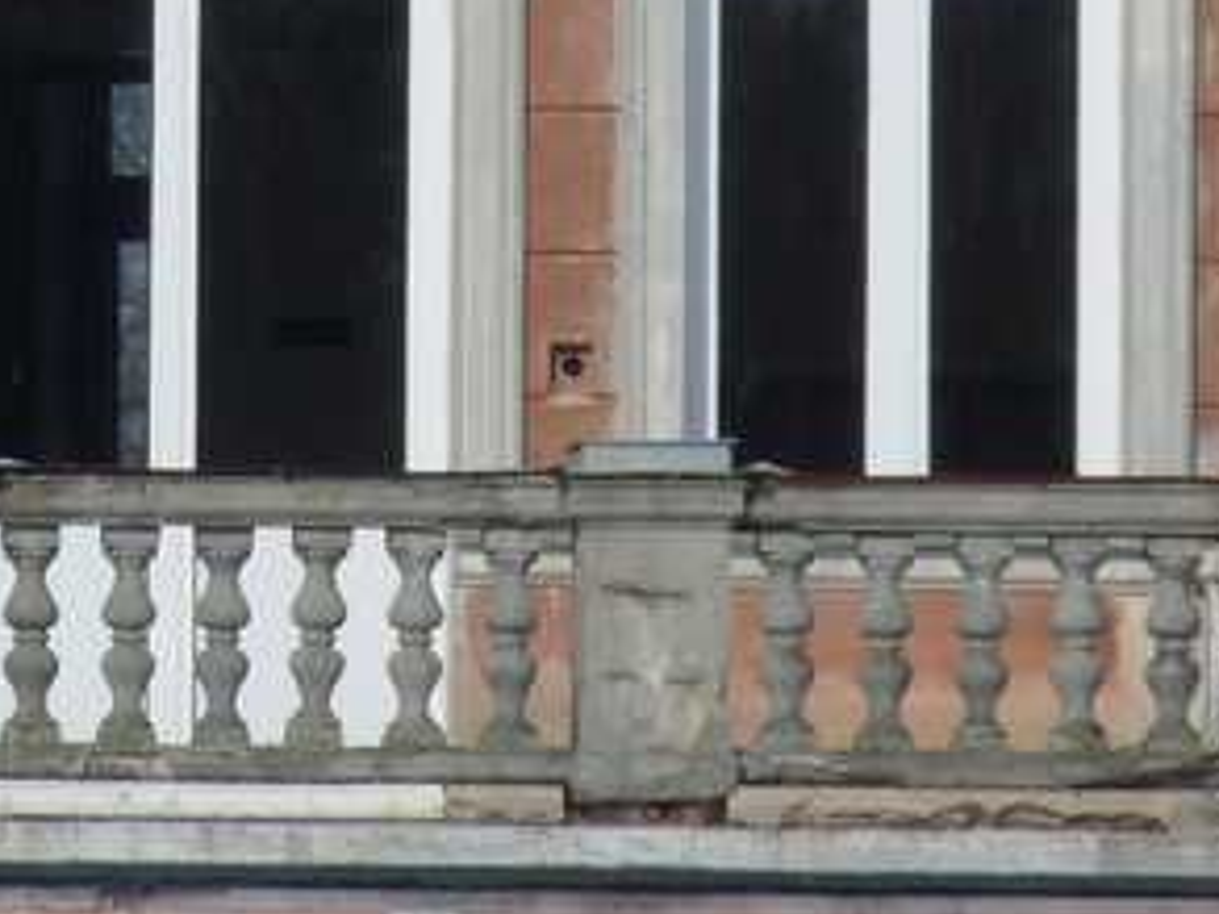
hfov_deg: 1.3
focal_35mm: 1484
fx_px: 52259
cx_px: 196
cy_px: -221
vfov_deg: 1.0
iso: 100
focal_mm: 76.9
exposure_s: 1/500
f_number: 8
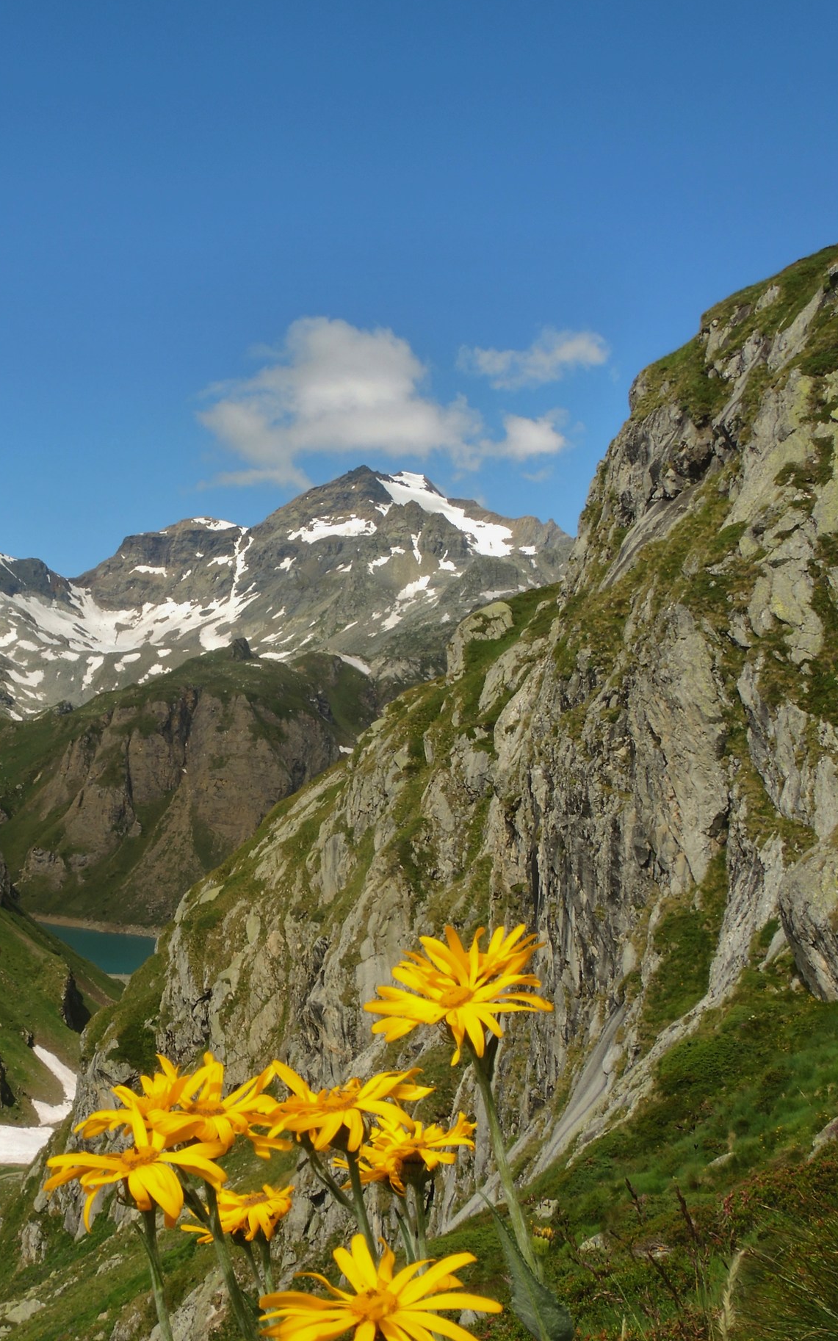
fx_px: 1425
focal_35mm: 39
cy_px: 789
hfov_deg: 32.2
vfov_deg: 50.1
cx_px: 216
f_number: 8
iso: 80
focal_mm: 6
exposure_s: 1/125
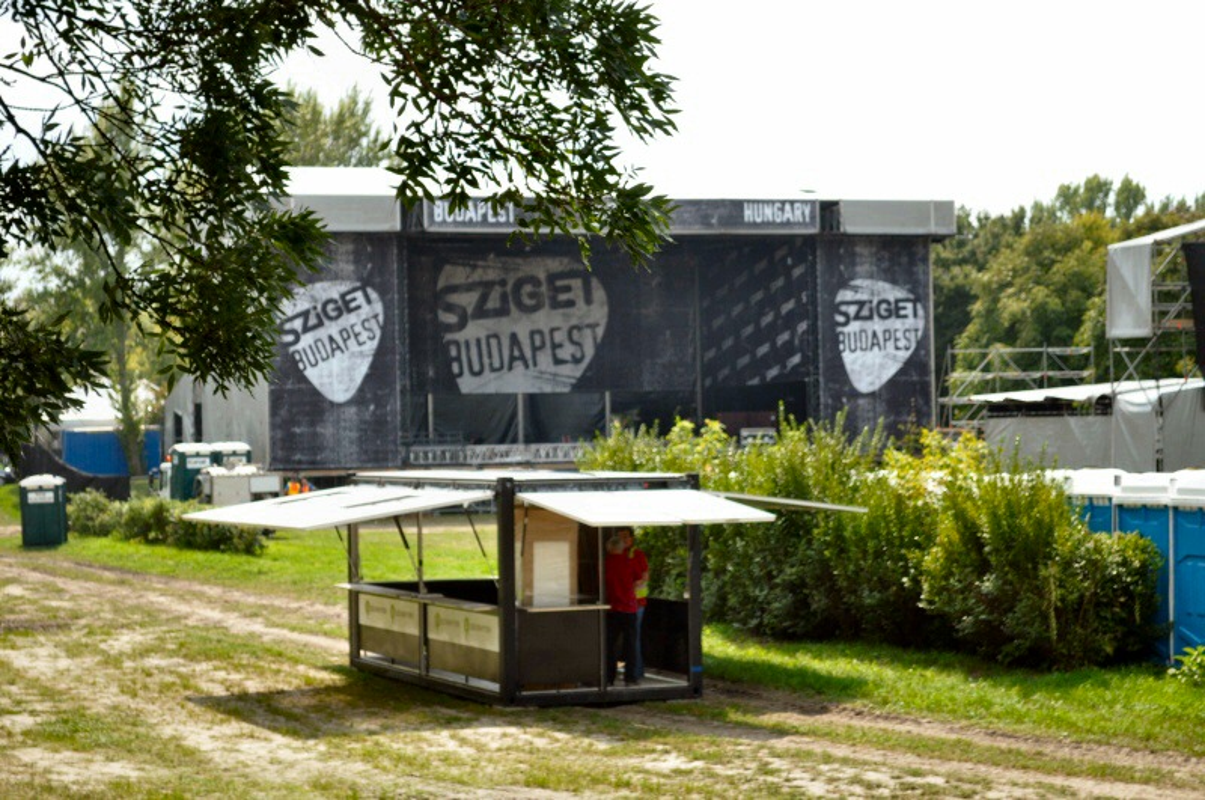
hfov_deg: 24.7
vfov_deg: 16.5
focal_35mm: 82
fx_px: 2758
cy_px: 400
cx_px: 602
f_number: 5.6
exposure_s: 1/800
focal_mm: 55
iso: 640
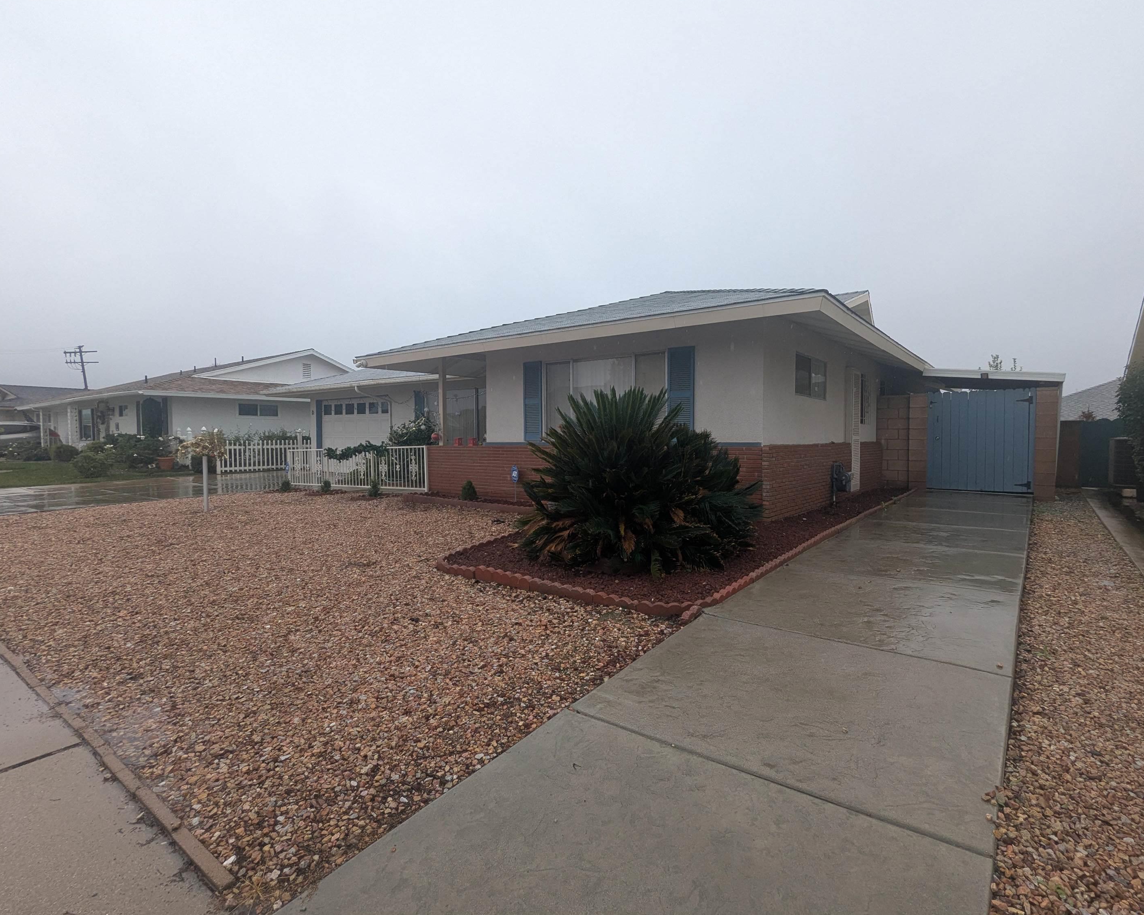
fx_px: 576
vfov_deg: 77.0
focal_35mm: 17
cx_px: 611
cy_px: 456
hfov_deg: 89.5
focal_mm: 2.35
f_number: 2.2
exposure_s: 1/745
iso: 51
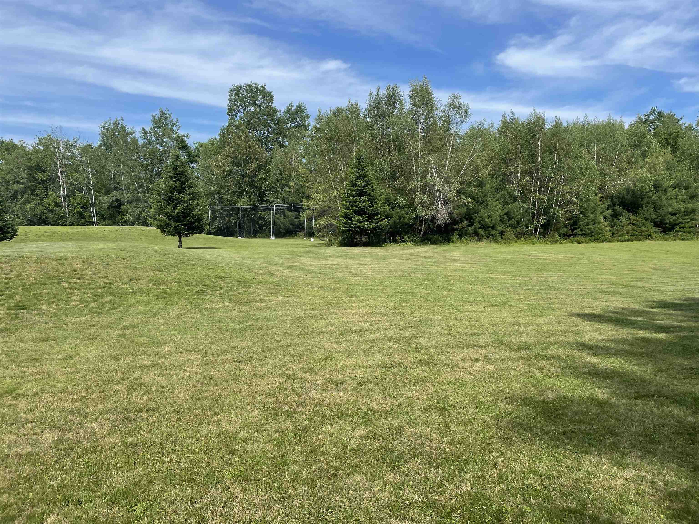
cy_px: 262
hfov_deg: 67.3
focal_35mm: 26
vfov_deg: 53.1
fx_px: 525
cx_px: 350
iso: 32
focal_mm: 4.2
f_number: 1.6
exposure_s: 1/2353
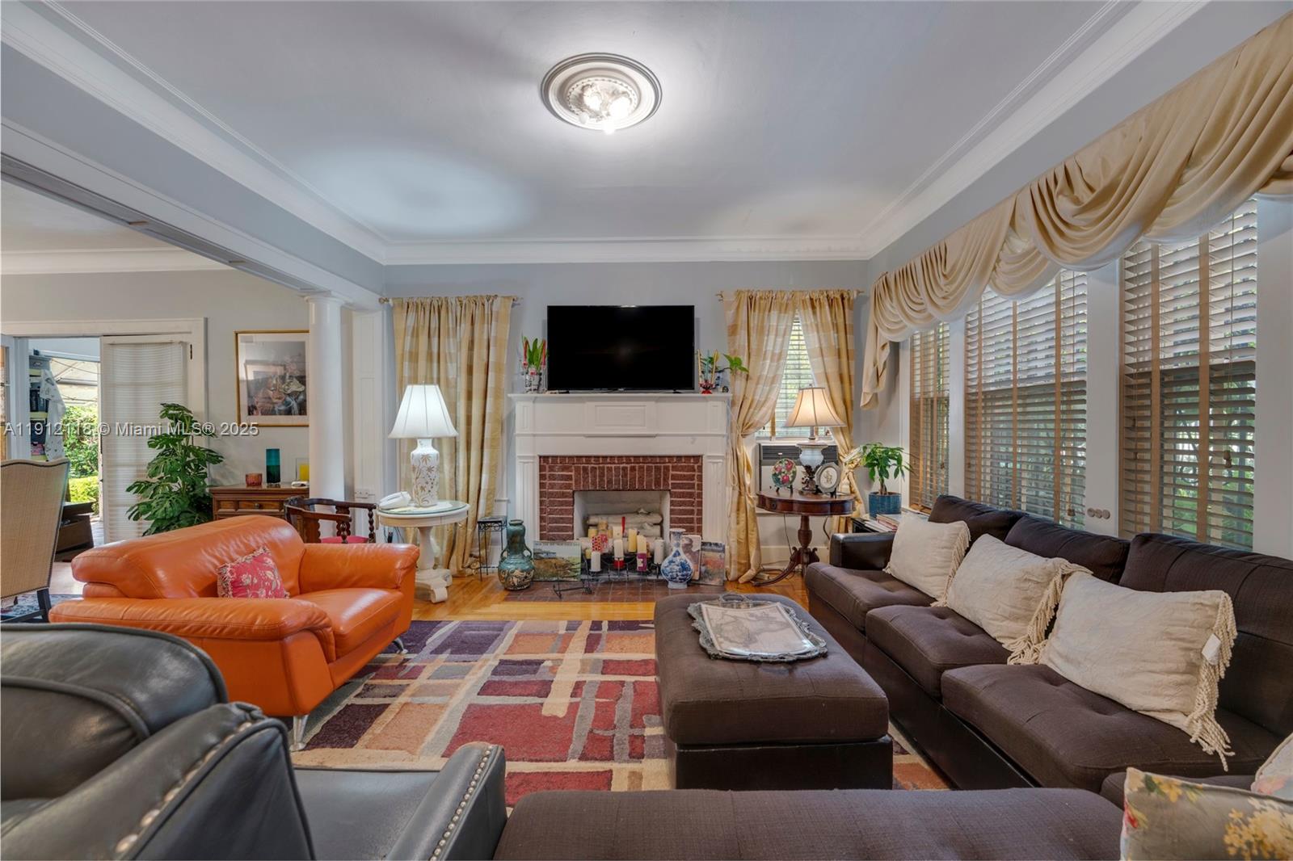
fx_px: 503
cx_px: 646
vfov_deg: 81.2
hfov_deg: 104.3
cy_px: 430
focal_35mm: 14
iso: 100
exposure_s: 1/30
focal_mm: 14
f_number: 8
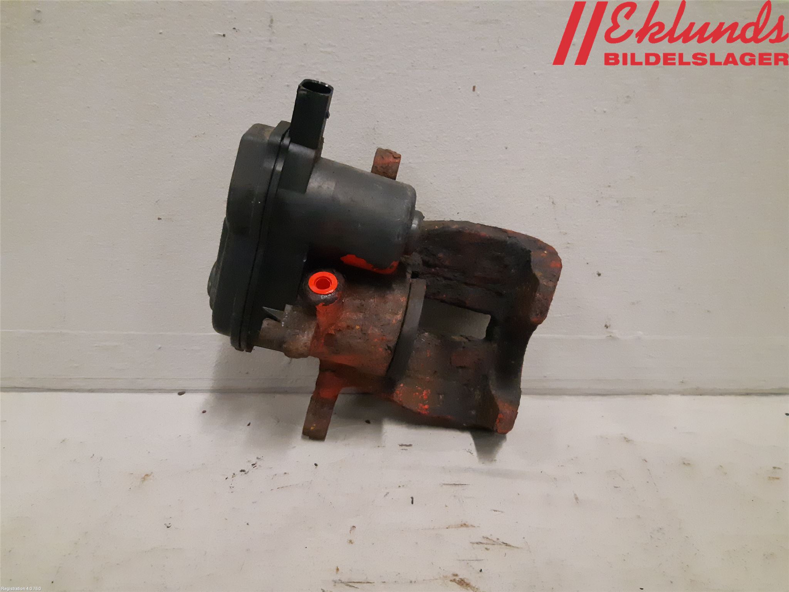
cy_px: 296
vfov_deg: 53.1
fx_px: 593
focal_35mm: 26
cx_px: 394
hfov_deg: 67.3
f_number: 1.7
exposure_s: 1/197
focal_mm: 3.93
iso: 800
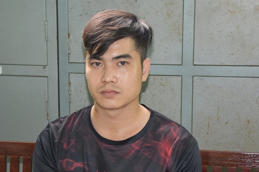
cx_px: 112
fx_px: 681
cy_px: 111
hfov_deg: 21.5
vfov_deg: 14.4
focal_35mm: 95
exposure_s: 1/60
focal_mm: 45
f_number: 4.5
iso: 560
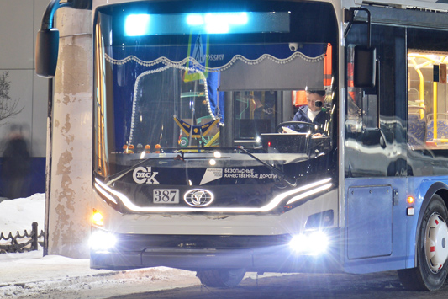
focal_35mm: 223
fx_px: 2774
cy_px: 13
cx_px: 382
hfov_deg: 9.2
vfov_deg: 6.1
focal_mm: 66
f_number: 6.3
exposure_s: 2.5
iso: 100
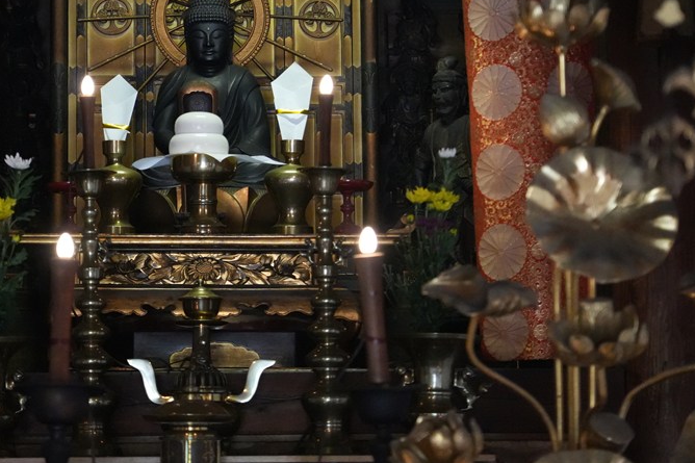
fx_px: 2721
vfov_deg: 9.7
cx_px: 232
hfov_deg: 14.5
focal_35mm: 141
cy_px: 112
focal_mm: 92
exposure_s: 1/160
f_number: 4
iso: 12800
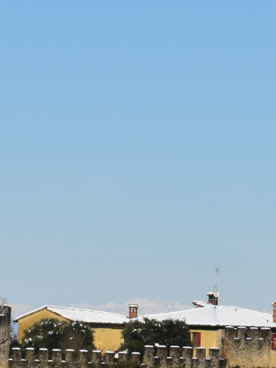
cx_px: -21
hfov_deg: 4.6
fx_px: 3454
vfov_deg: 6.1
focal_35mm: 325
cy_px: 319
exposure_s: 1/500
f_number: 11
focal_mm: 78
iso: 200
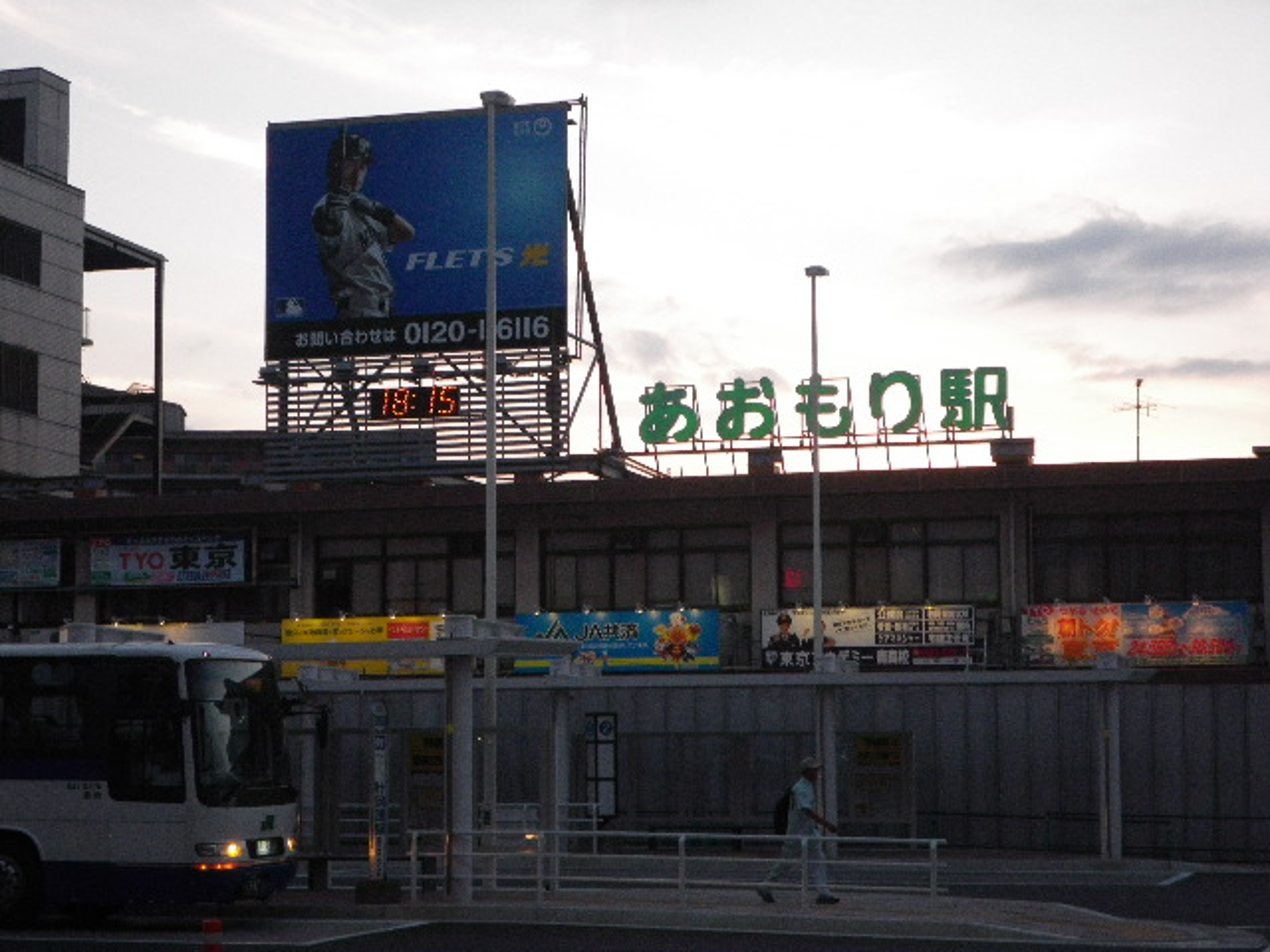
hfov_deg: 24.7
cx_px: 635
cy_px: 476
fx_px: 2898
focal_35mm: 79
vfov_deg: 18.7
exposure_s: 1/100
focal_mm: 13.9
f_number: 4.6
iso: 320
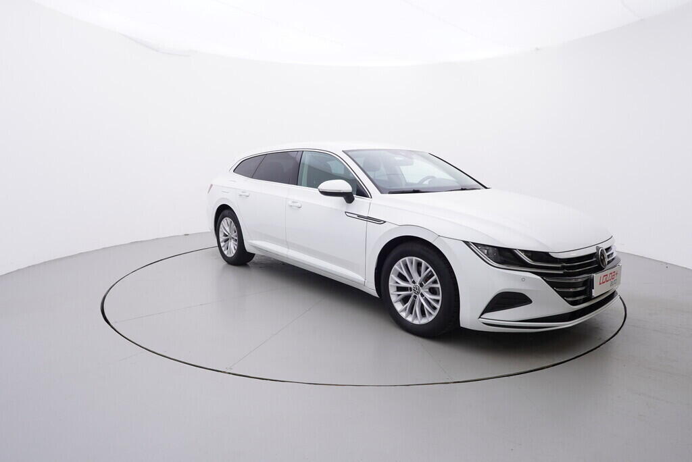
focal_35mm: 22
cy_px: 231
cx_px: 346
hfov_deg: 77.3
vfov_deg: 56.2
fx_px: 433
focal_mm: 15
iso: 200
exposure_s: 1/80
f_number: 5
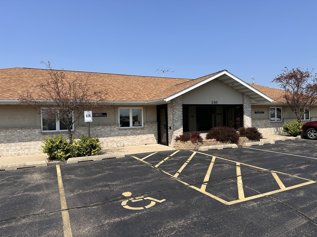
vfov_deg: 56.8
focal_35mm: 24
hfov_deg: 71.6
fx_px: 220
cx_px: 158
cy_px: 118
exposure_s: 1/5000
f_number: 1.78
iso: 80
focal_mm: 6.86
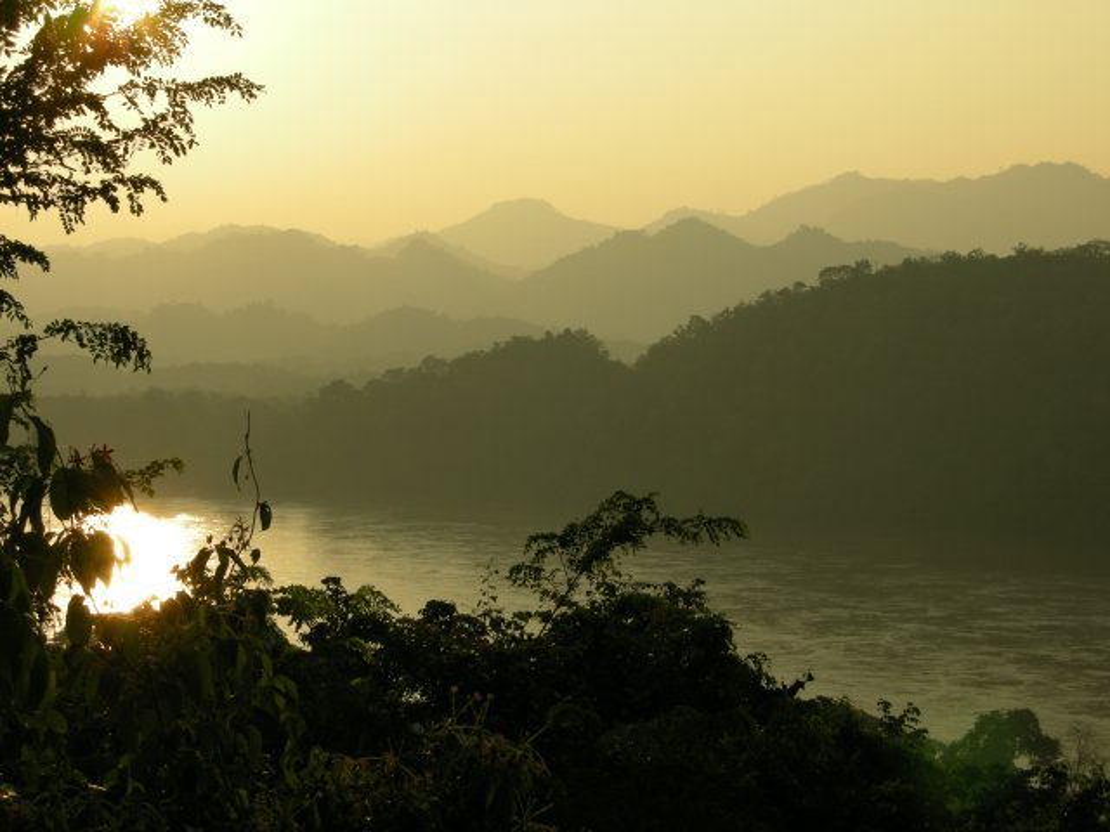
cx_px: 555
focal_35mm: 89
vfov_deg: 16.6
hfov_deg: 22.0
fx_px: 2854
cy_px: 416
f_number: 6.7
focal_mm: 18.6
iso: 64
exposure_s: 1/282
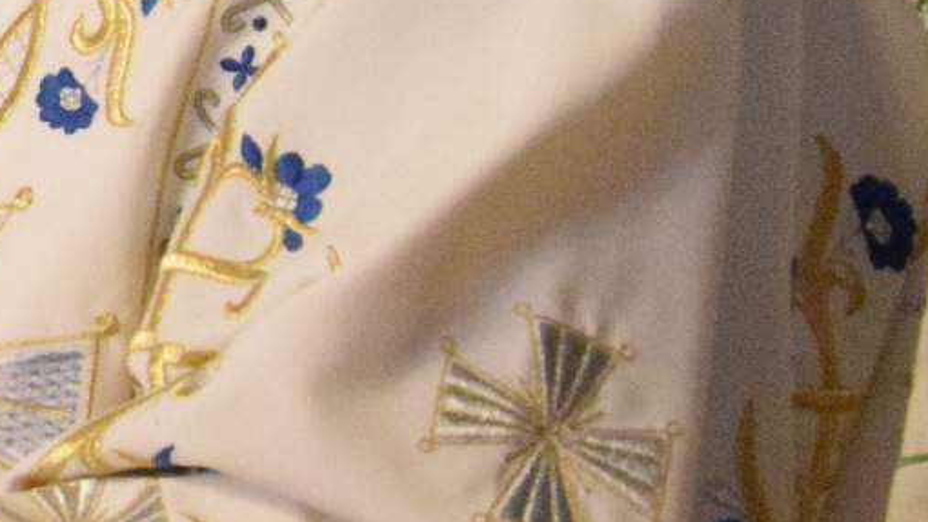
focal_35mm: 266
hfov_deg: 7.7
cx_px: -988
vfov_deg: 4.5
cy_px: -161
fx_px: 6546
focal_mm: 38
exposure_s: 1/50
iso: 8000
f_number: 5
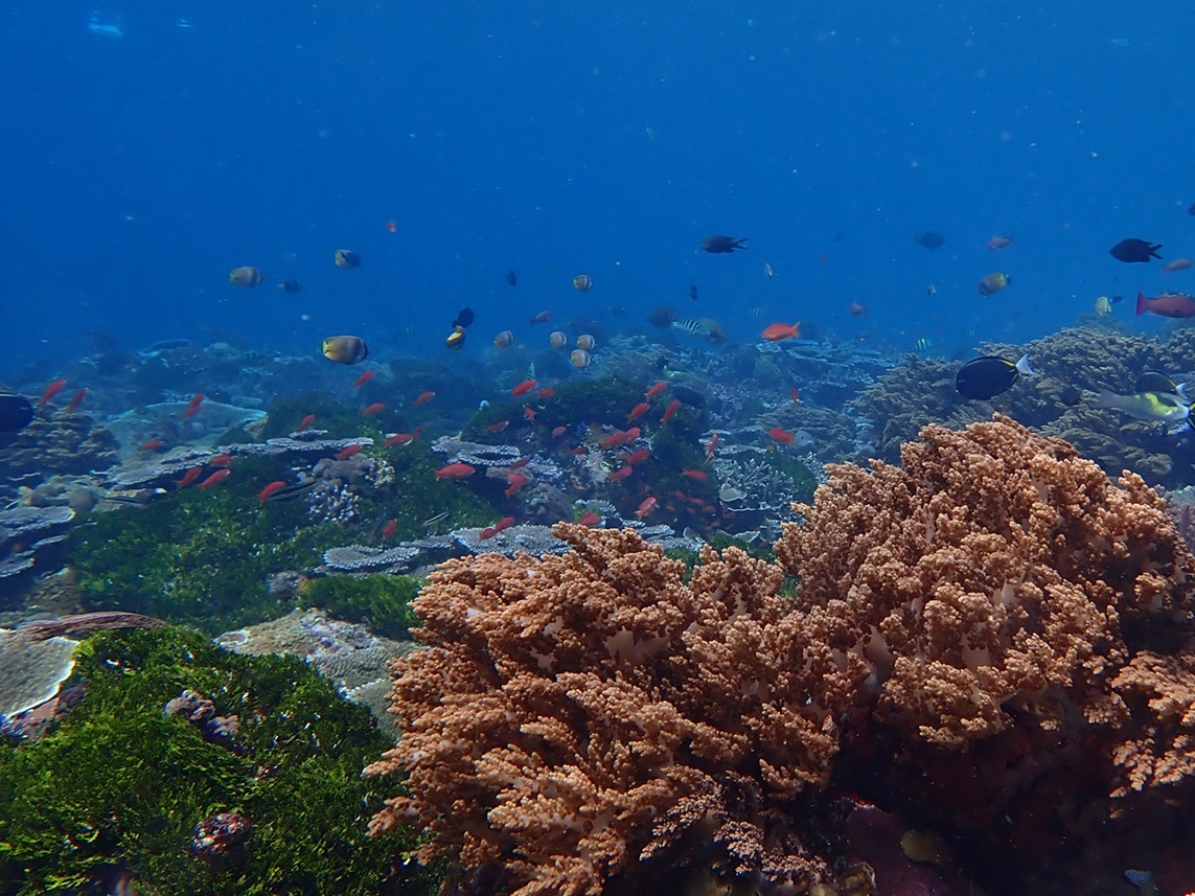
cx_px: 783
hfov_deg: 51.8
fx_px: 1208
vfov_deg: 40.6
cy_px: 392
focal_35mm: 35
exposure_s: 1/250
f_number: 2.8
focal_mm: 4.5
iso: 100
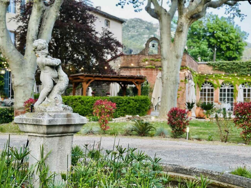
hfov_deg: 39.7
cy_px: 94
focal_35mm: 48
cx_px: 126
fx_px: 348
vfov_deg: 30.3
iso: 64
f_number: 1.78
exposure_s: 1/121
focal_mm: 6.86
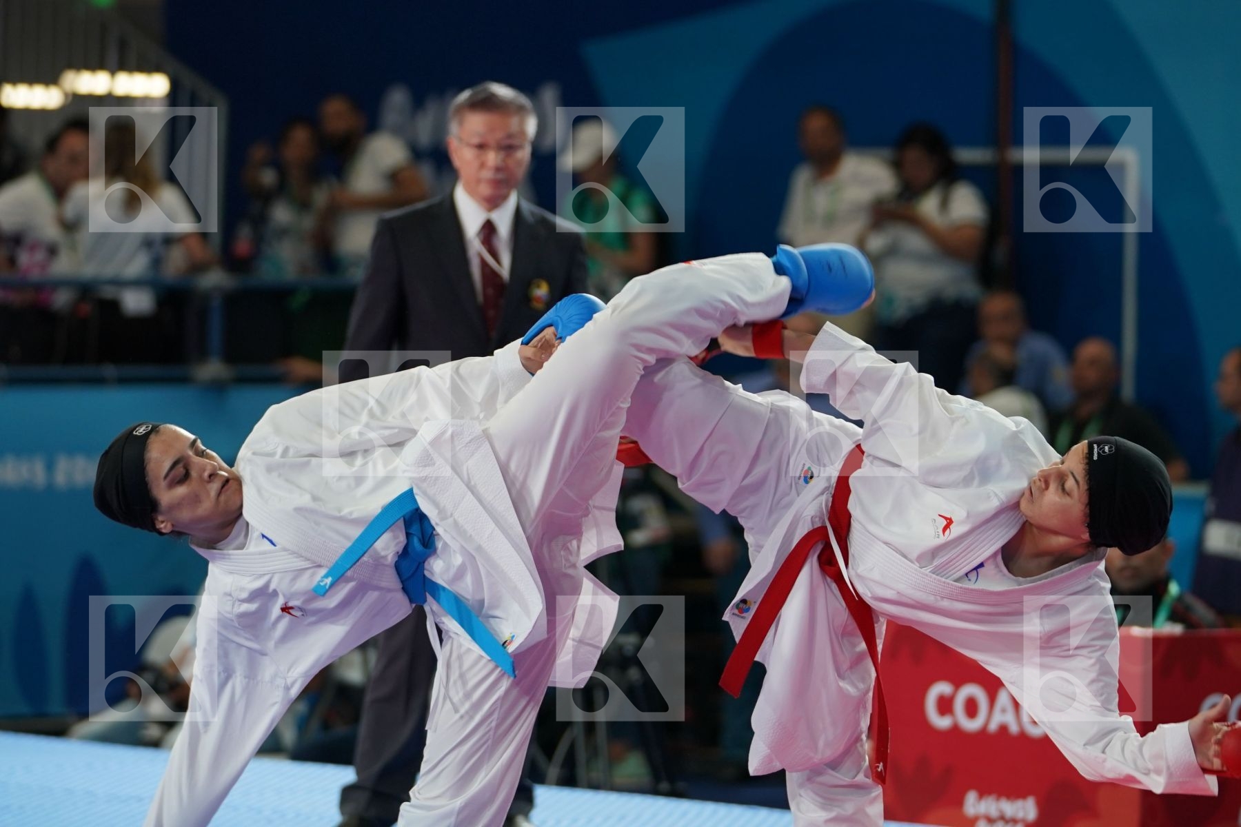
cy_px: 414
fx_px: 6515
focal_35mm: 189
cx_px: 620
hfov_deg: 10.9
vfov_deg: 7.3
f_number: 2.8
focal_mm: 126
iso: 640
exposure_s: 1/500
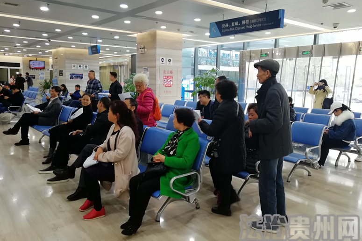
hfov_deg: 63.7
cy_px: 120
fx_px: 291
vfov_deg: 44.9
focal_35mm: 29
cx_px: 179
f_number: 1.8
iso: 125
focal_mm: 3.83
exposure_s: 1/50
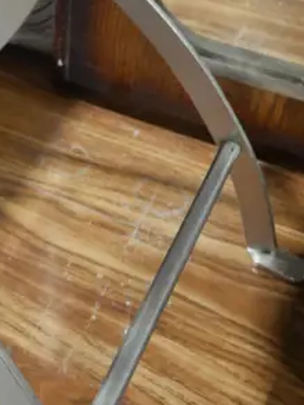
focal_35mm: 98
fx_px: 1147
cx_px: -120
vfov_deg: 18.4
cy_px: -147
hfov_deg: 14.3
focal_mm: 14
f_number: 3.5
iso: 1000
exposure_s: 1/60
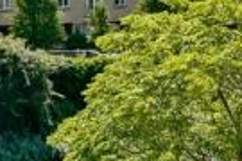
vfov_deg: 11.1
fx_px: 813
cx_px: 41
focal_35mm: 121
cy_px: -32
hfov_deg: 16.8
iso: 100
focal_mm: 16
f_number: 8
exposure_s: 1/250
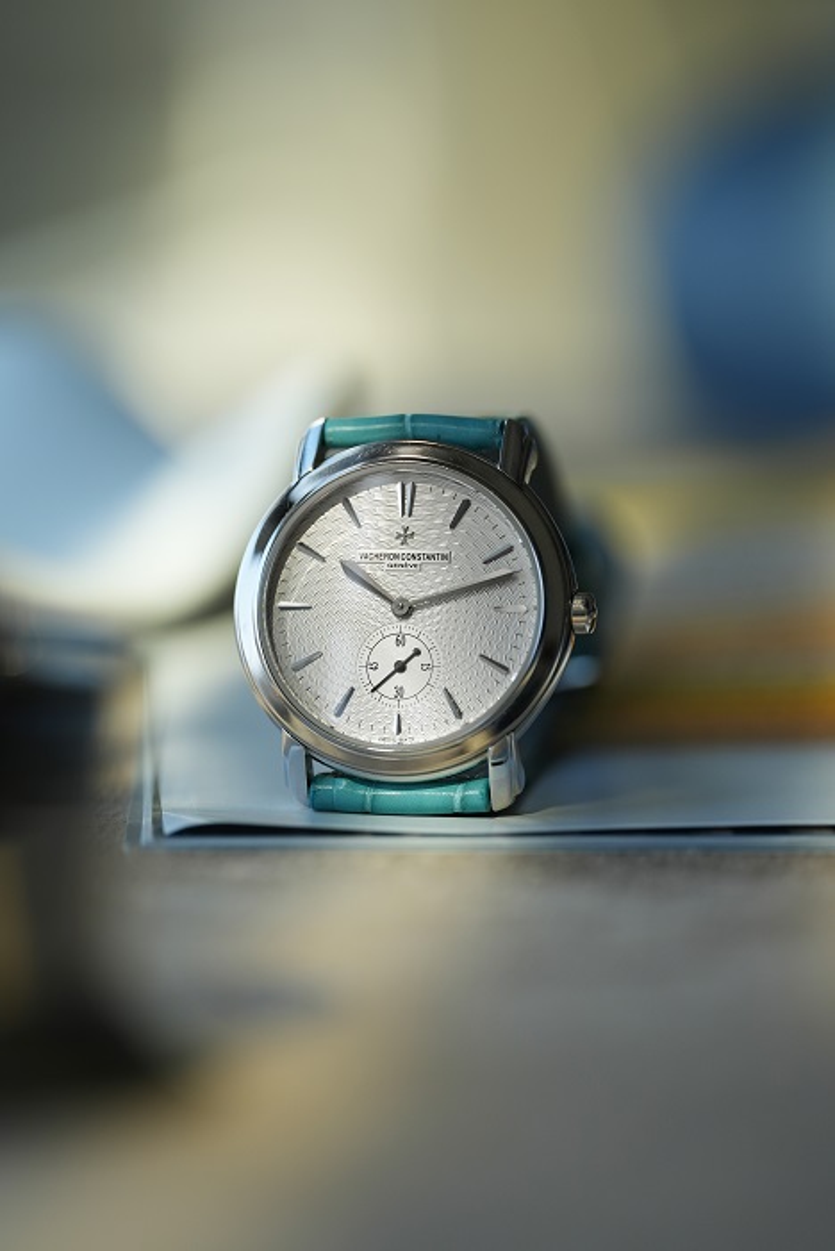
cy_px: 626
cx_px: 418
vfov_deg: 19.4
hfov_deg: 13.1
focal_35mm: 105
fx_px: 3649
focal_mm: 105
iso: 320
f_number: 2.8
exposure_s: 1/250
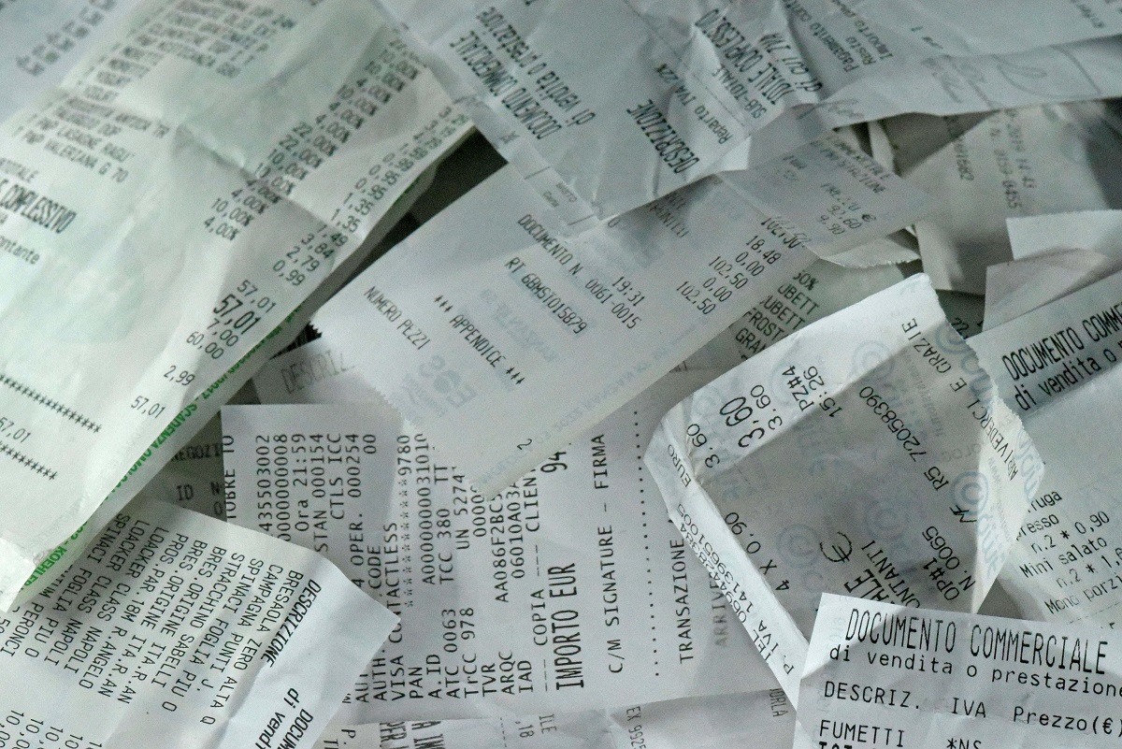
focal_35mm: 105
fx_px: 3274
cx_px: 561
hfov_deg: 19.4
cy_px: 374
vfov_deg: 13.1
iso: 12800
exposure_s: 1/250
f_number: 18
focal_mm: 105
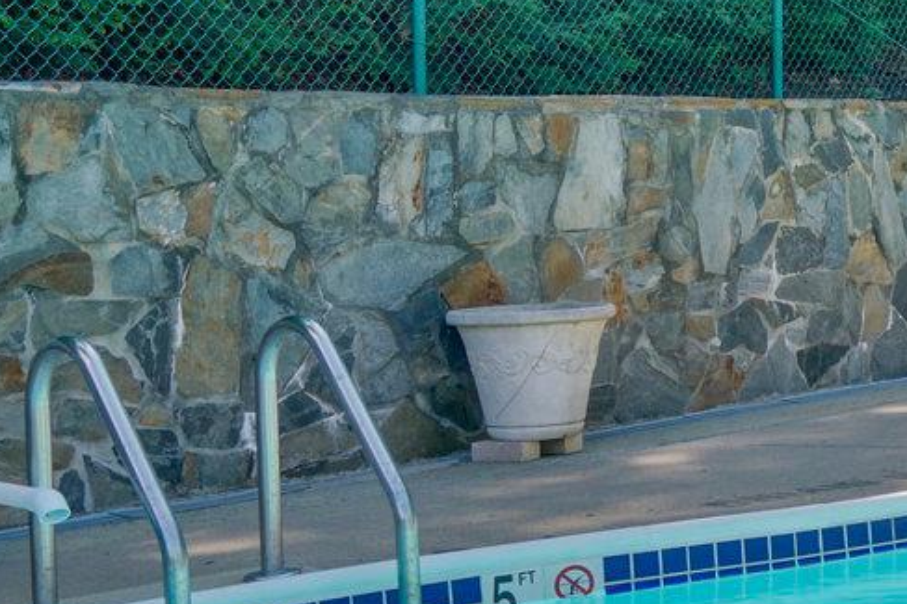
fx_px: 2116
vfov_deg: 16.2
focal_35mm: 84
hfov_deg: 17.7
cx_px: 1775
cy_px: 203
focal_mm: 20
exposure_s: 1/320
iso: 400
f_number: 8
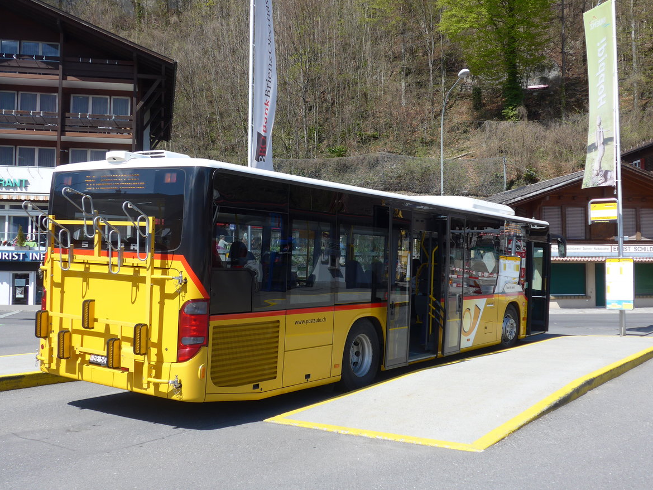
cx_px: 322
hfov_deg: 46.8
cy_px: 239
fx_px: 755
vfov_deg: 36.0
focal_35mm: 40
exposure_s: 1/1300
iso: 80
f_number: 2.8
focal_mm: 8
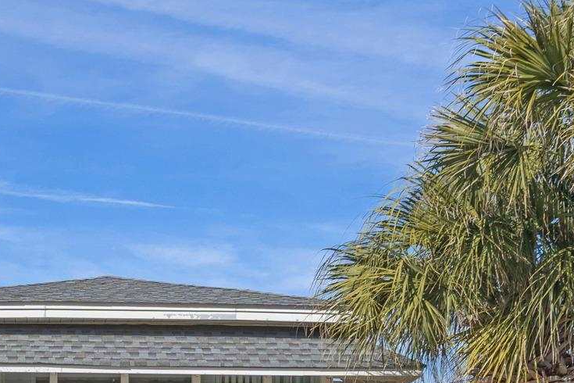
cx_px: 27
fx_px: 1626
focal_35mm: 102
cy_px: 513
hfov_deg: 19.5
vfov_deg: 12.9
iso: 250
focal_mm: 30
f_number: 8
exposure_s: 1/1000
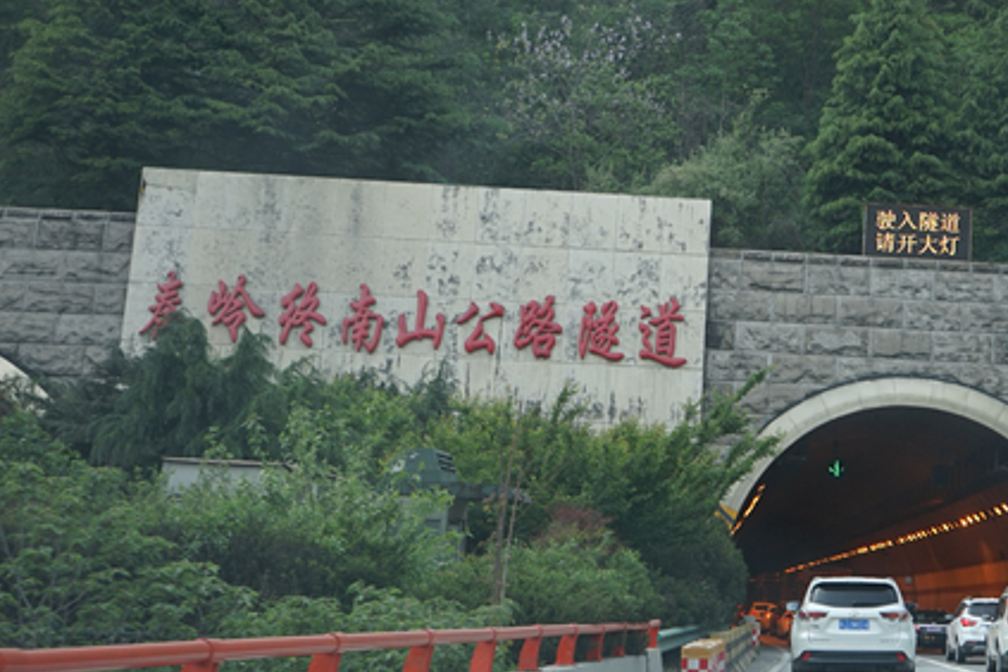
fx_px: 1988
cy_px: 245
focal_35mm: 71
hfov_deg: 28.0
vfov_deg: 19.1
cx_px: 770
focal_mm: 40
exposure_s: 1/160
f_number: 4
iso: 250
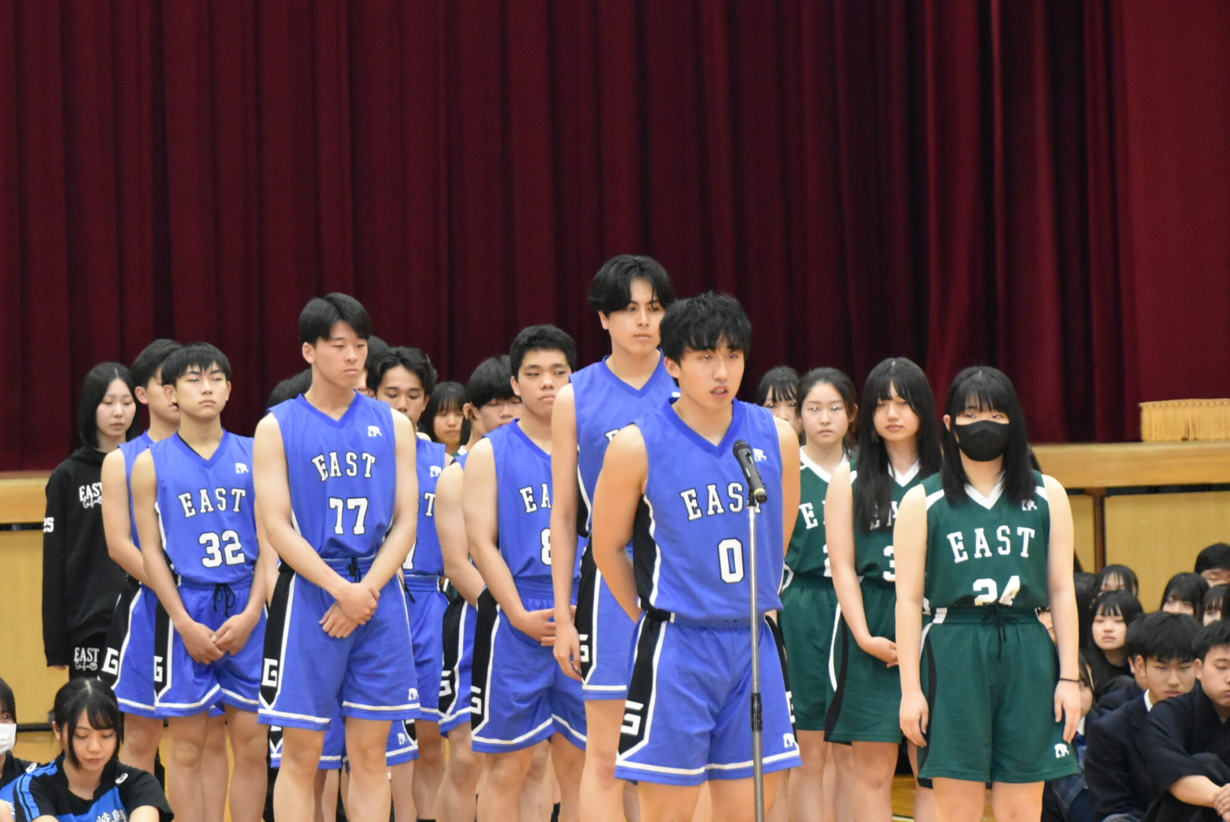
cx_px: 463
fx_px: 7591
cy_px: 404
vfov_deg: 6.2
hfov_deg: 9.3
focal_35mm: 222
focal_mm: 116
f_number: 5.6
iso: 4000
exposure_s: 1/60
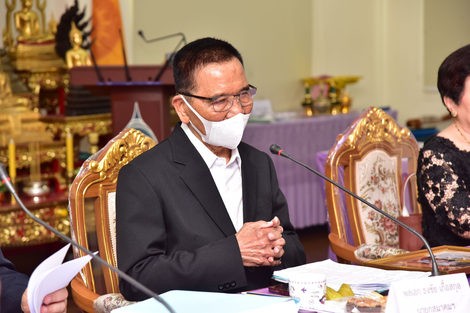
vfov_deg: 12.5
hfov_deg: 18.6
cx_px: 235
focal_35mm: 110
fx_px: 1436
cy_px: 156
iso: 1000
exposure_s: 1/100
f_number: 5.6
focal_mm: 110
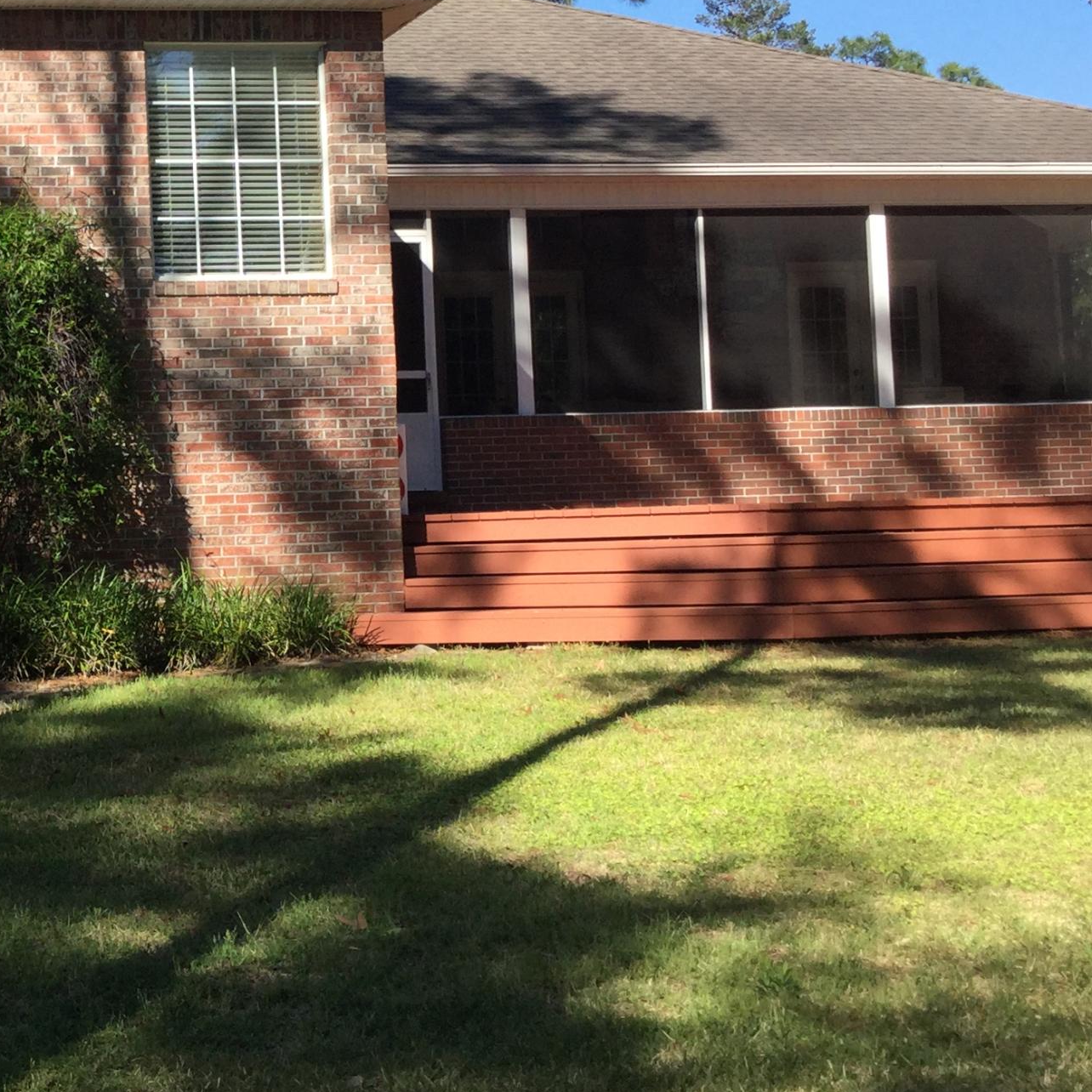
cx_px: 29
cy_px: 399
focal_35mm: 64
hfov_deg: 25.7
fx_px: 2284
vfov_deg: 26.8
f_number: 2.4
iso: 25
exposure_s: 1/691
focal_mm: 3.3
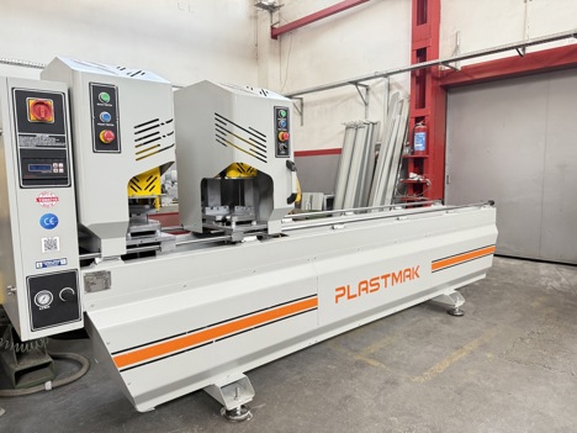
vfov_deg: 56.8
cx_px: 288
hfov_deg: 71.6
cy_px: 216
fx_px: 400
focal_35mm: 24
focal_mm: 6.76
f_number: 1.78
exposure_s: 1/60
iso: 400
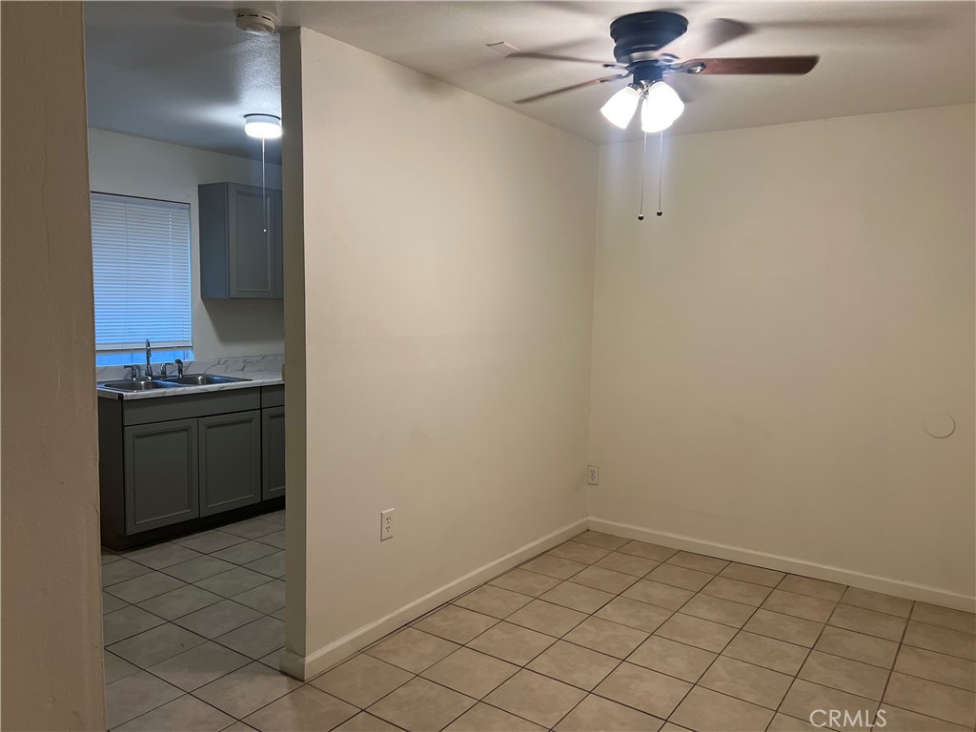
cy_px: 366
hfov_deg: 67.3
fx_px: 733
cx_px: 488
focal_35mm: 26
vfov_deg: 53.1
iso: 125
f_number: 1.5
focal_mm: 5.7
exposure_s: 1/120
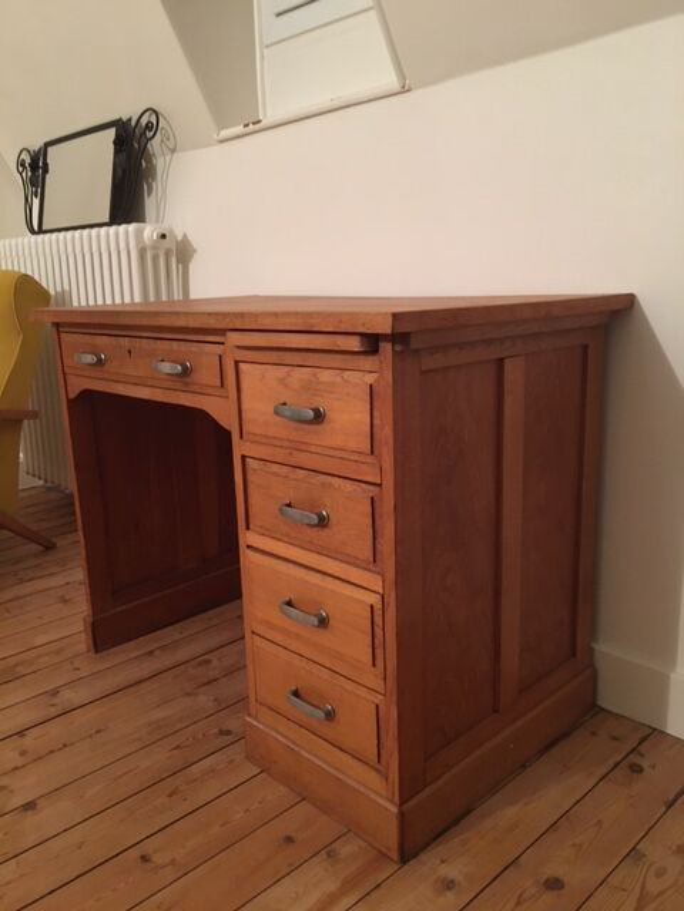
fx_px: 764
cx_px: 342
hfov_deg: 48.2
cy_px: 456
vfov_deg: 61.7
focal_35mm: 29
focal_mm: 4.15
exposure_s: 1/17
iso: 400
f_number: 2.2
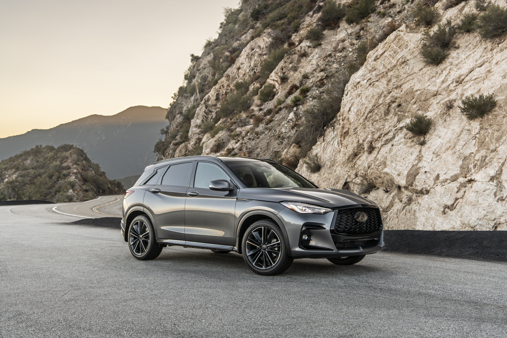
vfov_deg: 28.1
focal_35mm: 48
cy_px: 169
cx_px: 254
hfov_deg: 41.1
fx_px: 676
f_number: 5
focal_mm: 48
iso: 64
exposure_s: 1/15
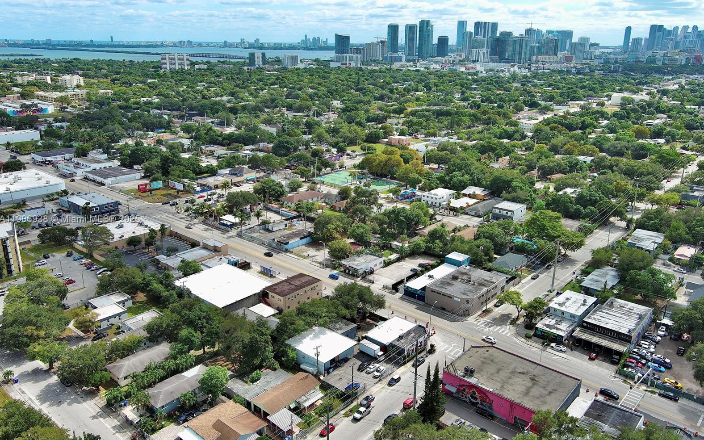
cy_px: 220
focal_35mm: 30
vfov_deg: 41.8
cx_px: 355
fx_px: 576
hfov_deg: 62.9
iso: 100
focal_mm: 10.57
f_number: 2.8
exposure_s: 1/1486
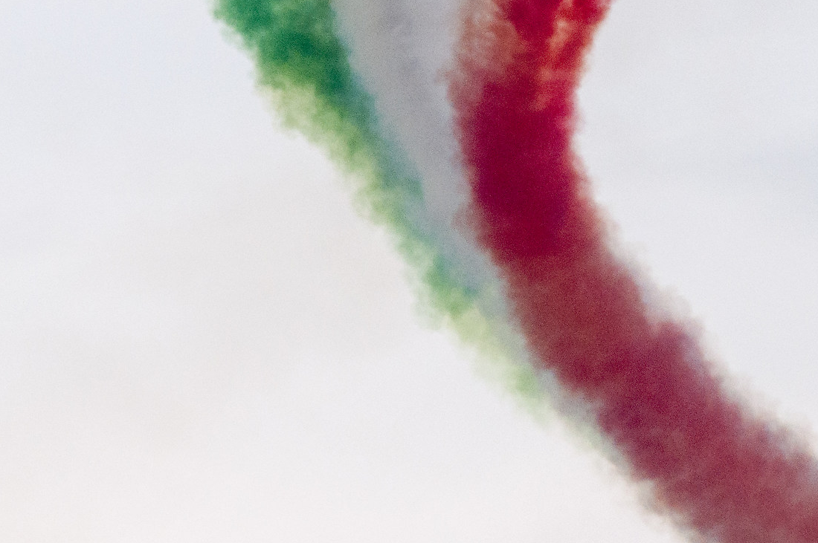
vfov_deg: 3.0
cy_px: -35
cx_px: 457
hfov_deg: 4.5
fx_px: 10396
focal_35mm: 458
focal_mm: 140
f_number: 5
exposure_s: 1/1600
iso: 1000
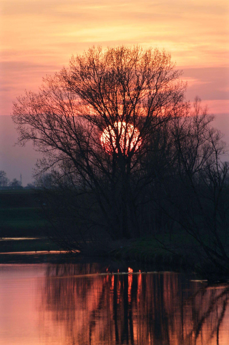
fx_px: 4305
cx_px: 114
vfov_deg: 4.6
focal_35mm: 450
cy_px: 172
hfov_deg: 3.0
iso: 200
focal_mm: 300
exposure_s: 1/125
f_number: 8
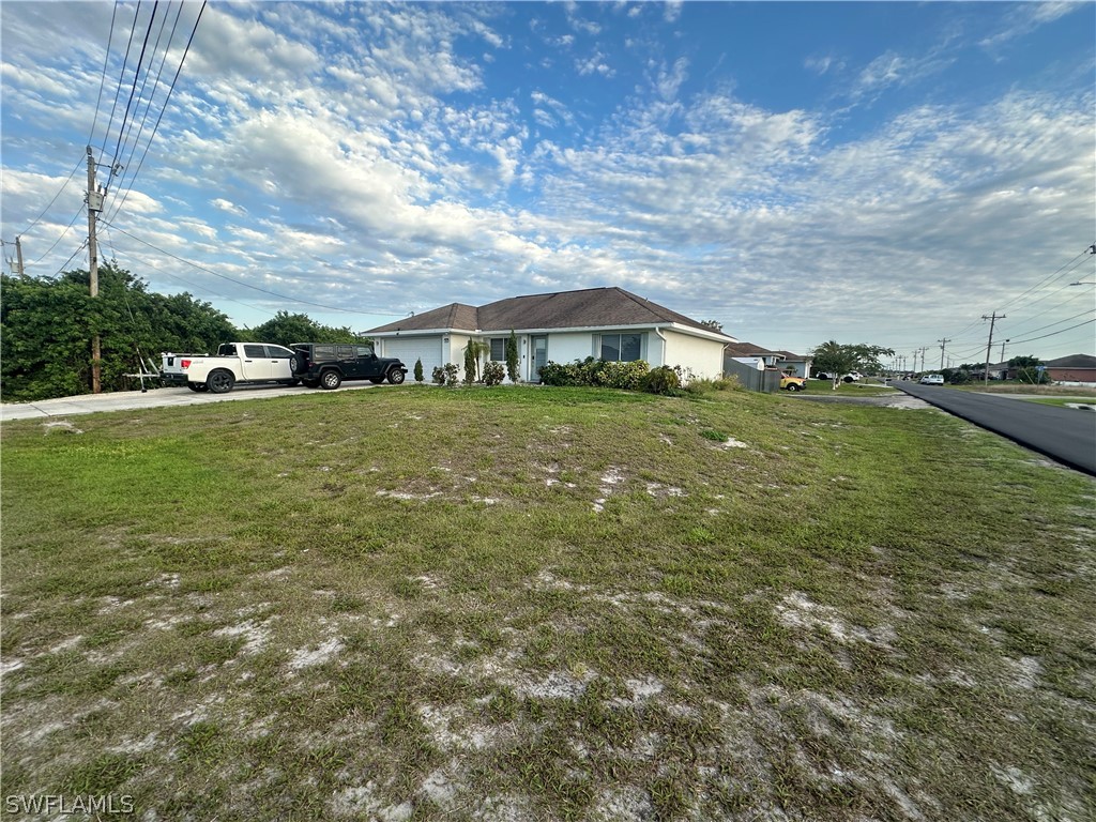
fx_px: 443
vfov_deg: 85.7
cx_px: 548
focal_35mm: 14
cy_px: 411
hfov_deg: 102.1
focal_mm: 2.22
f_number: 2.2
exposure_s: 1/511
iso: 40
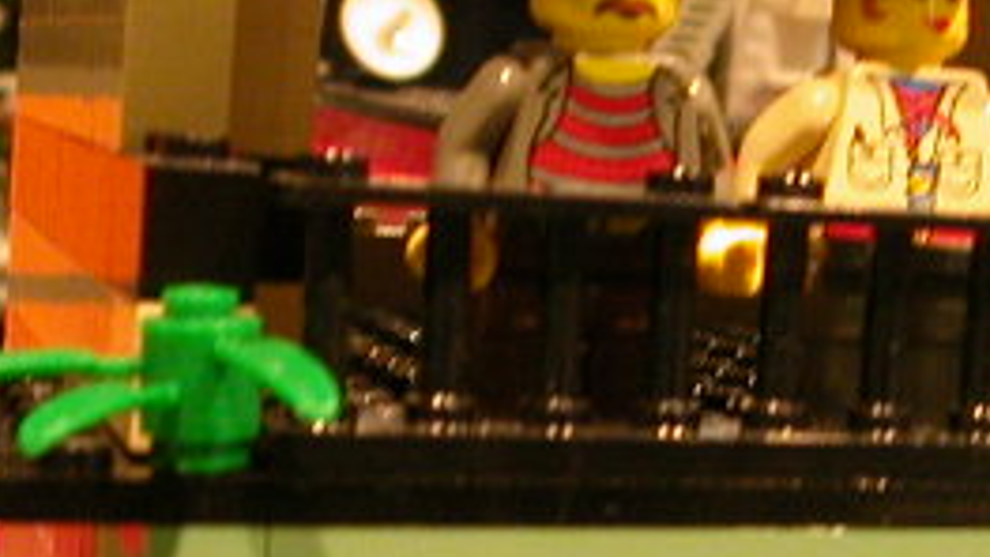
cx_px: 757
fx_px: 2573
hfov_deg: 21.6
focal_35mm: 98
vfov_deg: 12.3
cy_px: 448
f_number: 2.7
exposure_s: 1/26.4
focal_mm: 5.6
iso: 282
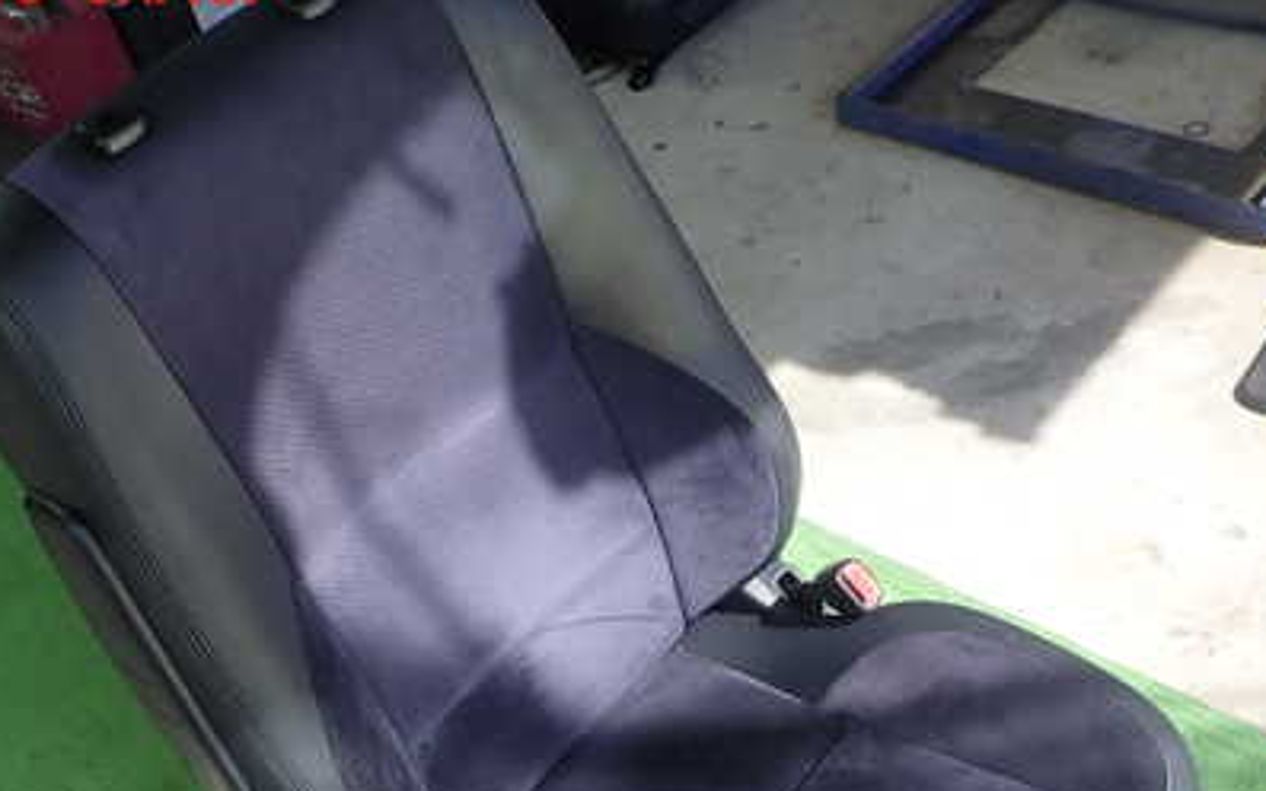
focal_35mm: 40
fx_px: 1380
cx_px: 635
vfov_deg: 31.0
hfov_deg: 49.3
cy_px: 660
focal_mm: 4.5
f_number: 2.8
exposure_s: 1/80
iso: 100
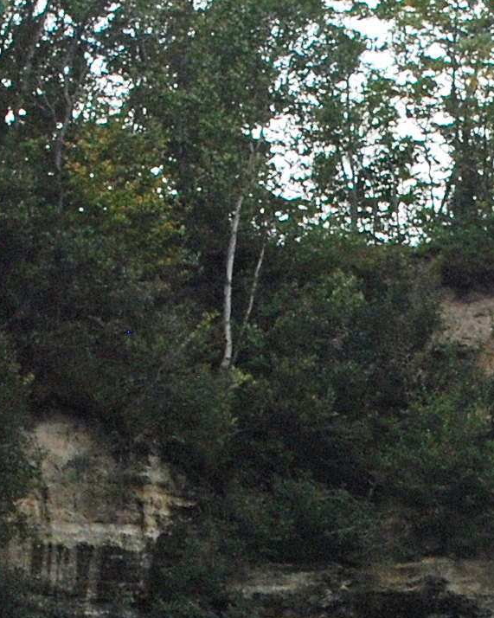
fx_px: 9780
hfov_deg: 2.9
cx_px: 587
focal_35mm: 535
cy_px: 857
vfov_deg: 3.6
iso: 400
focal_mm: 70
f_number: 7.1
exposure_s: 1/500
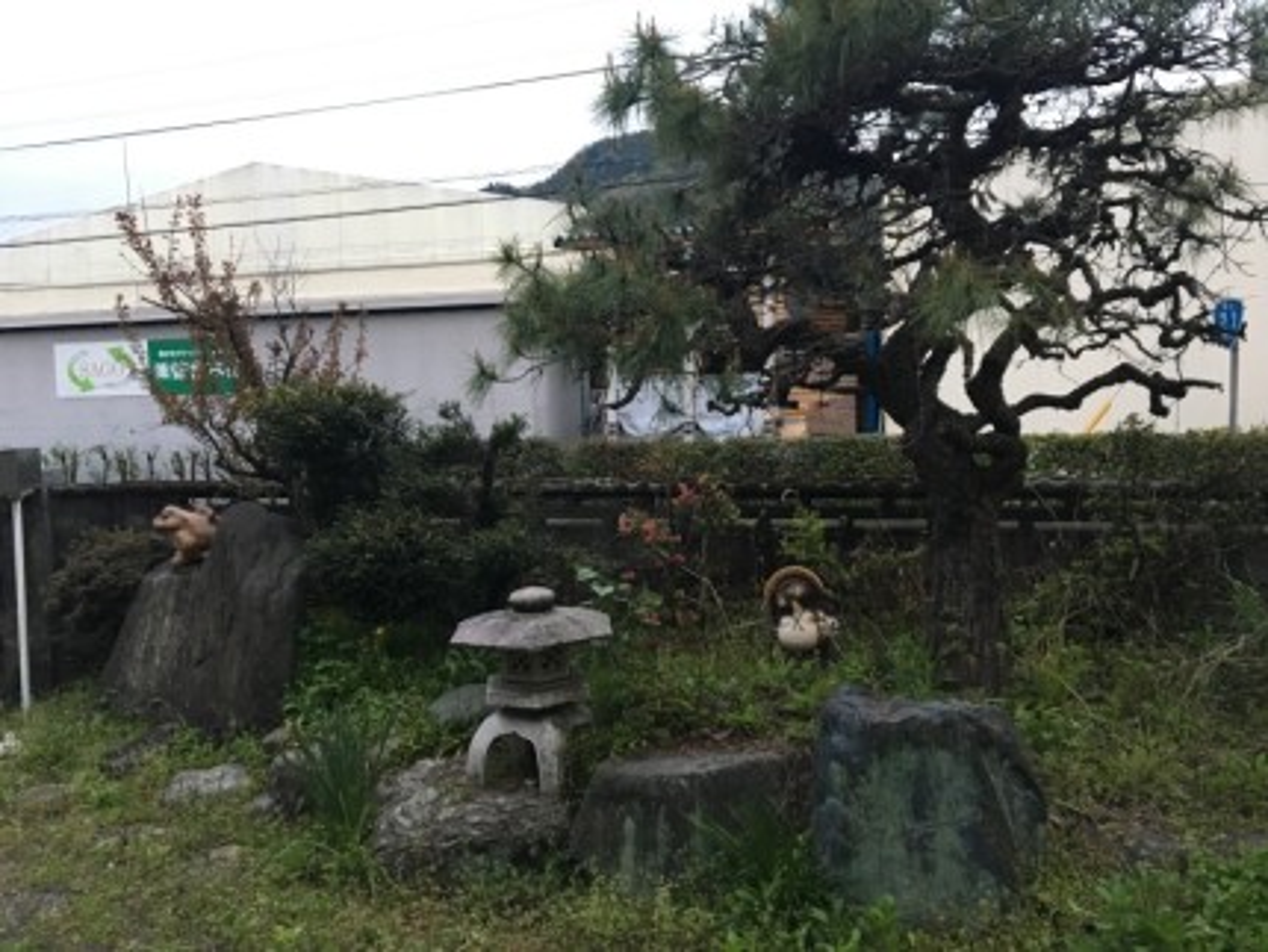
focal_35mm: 29
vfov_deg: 48.3
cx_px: 634
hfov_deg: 61.6
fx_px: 1063
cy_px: 476
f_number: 2.2
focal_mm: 4.15
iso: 160
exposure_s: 1/30
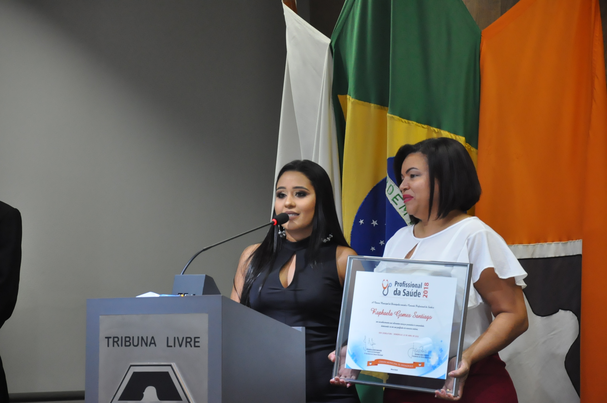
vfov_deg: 8.7
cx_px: 304
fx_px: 2652
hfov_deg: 13.1
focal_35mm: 158
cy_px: 202
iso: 2000
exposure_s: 1/100
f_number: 5.6
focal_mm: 105
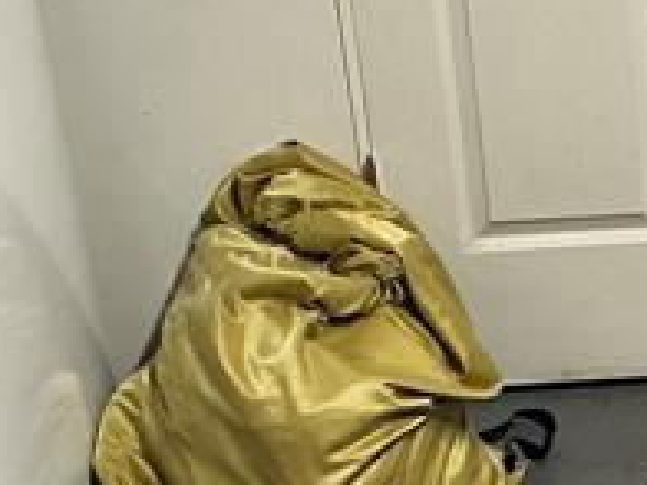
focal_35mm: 146
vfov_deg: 10.1
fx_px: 2729
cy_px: 459
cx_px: 772
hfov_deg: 13.2
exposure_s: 1/60
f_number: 1.8
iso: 125
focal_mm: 3
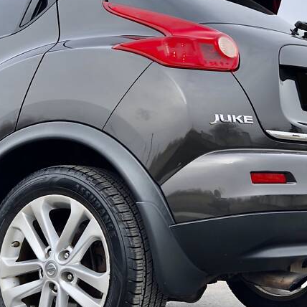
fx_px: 863
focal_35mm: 86
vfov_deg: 20.2
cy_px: 136
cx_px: 186
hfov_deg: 20.1
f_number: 2.4
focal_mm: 6
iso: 16
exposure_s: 1/168
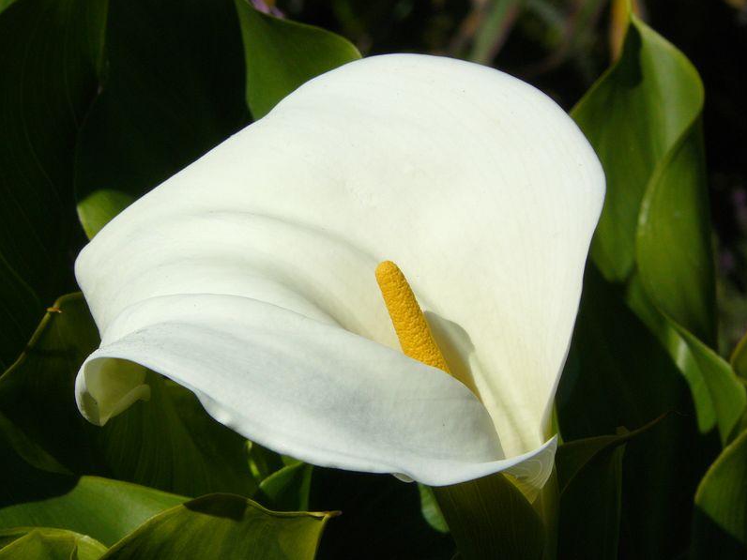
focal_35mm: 402
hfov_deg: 4.9
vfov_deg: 3.7
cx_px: 374
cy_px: 280
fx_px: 8675
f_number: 8
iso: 100
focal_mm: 66.7
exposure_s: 1/1000
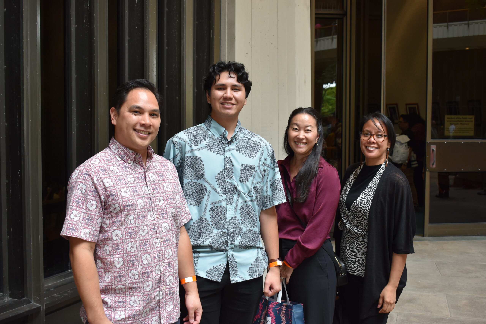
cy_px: 162
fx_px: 567
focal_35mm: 42
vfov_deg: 31.9
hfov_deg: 46.4
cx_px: 243
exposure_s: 1/80
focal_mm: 28
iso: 400
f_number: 5
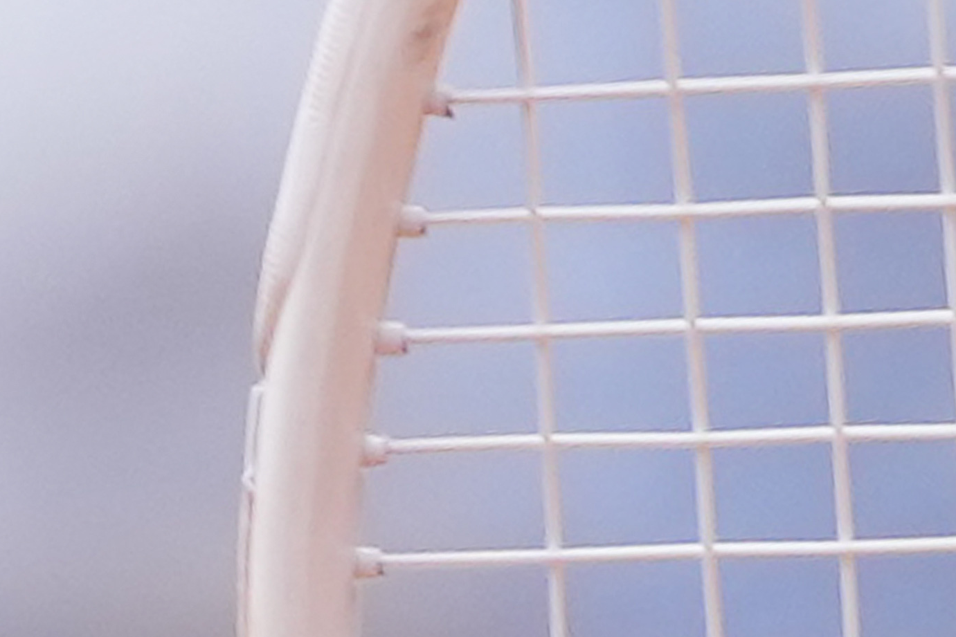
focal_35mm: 1877
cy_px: 625
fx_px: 49846
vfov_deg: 0.7
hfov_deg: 1.1
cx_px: -191
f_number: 2.8
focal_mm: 300
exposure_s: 1/3200
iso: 400
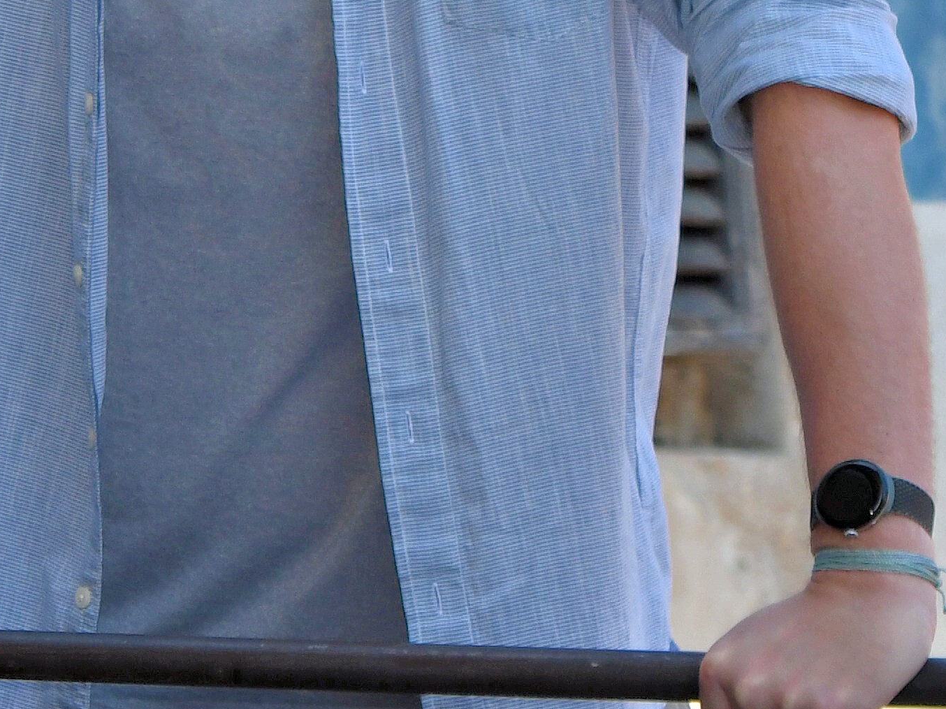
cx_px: -488
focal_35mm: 344
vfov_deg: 4.3
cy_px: 155
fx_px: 9399
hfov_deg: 5.7
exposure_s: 1/640
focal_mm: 58
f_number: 5.6
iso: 400
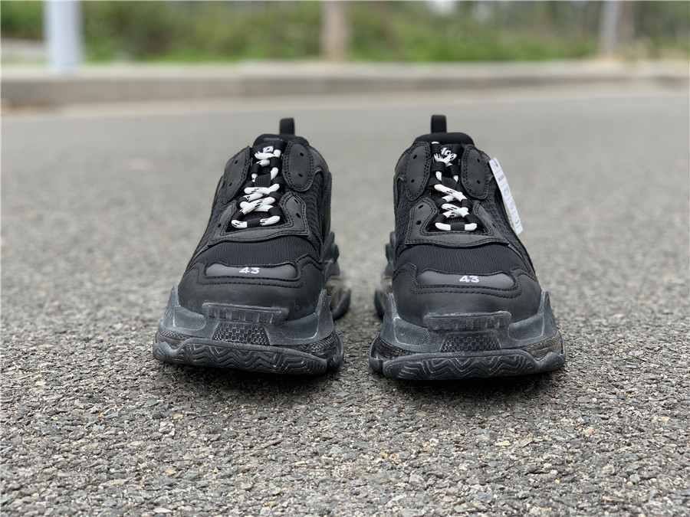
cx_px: 345
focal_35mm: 52
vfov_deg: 28.0
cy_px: 258
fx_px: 1037
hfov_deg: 36.8
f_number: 2.4
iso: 16
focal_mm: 6
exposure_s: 1/122
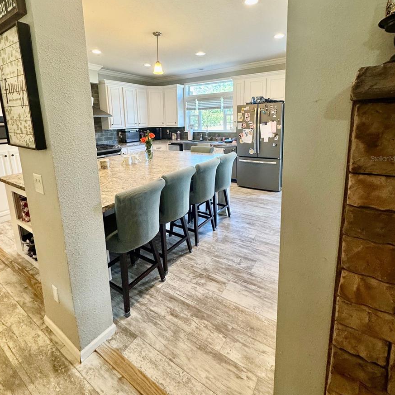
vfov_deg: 83.0
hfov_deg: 84.0
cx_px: 199
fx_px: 219
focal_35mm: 17
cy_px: 158
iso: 200
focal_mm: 2.22
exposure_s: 1/120
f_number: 2.2
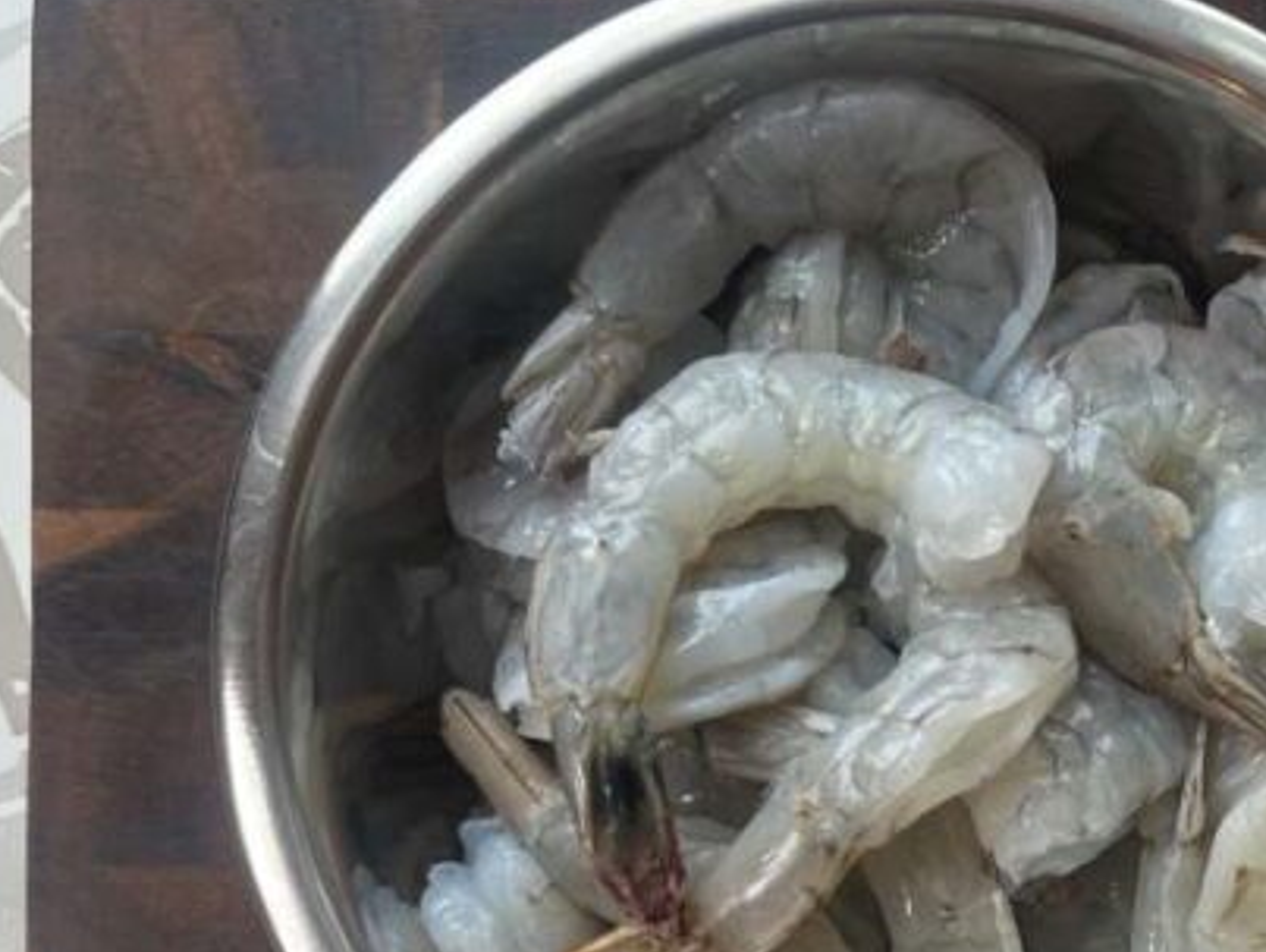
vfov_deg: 21.0
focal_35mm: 66
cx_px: 1147
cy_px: 1084
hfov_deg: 28.2
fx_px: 2416
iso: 50
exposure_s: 1/120
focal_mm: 5.7
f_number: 1.5
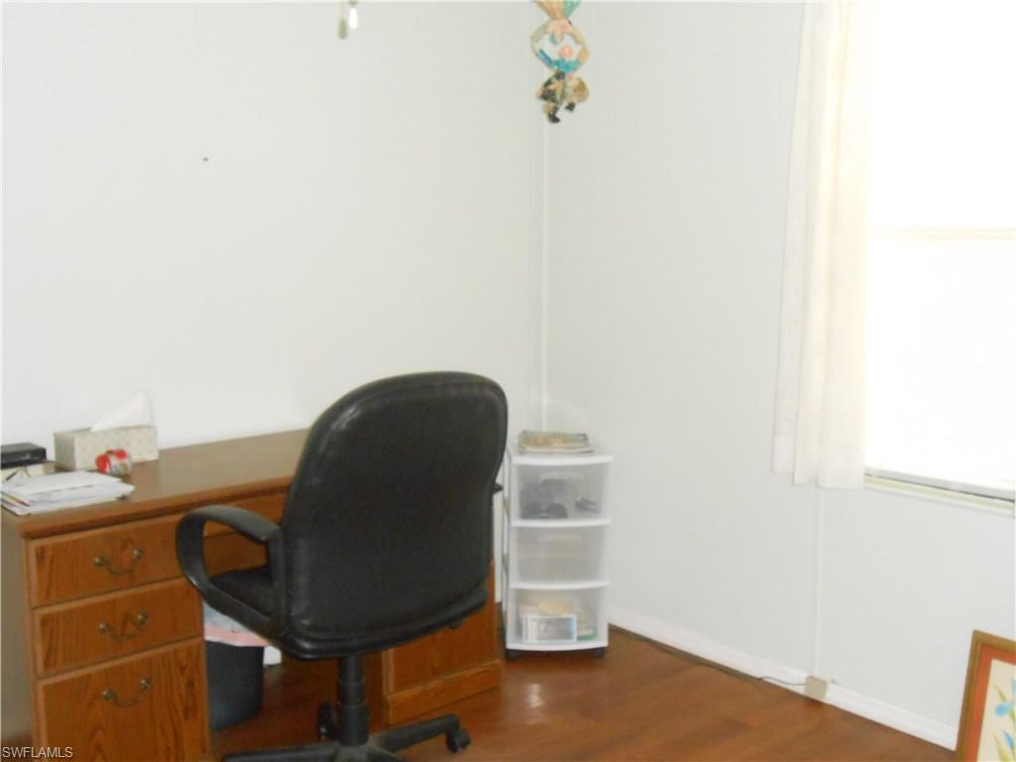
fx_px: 1115
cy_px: 381
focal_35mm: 38
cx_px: 508
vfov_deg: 37.7
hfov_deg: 49.0
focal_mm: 6.8
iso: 800
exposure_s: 1/30
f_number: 4.2
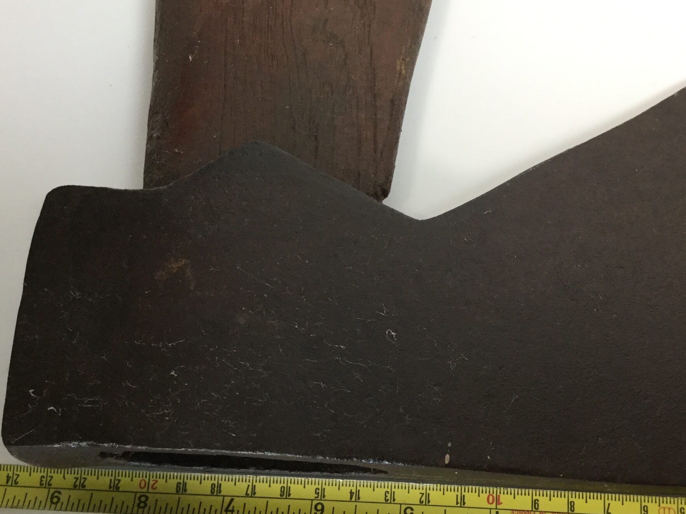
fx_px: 892
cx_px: 408
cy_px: 276
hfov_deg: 41.9
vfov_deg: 32.2
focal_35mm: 45
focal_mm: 3.3
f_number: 2.4
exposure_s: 1/33
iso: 100
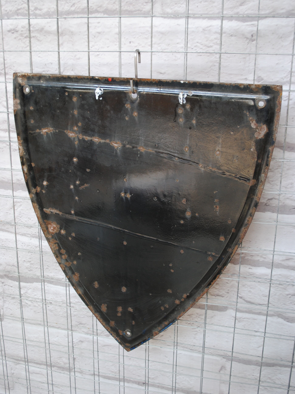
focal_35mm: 39
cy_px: 184
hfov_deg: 36.8
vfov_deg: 47.8
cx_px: 148
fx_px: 443
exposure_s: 1/60
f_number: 4
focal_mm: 24
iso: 200
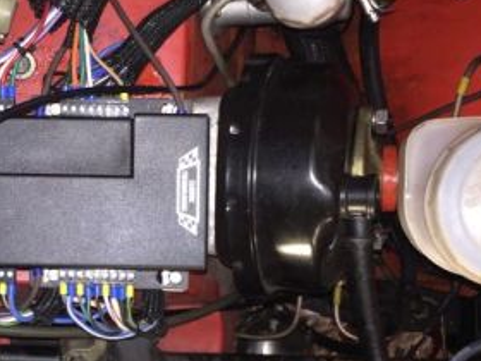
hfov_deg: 30.6
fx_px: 862
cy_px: 240
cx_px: 113
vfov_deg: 23.5
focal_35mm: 62
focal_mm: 4.15
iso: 64
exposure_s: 1/20
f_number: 2.2
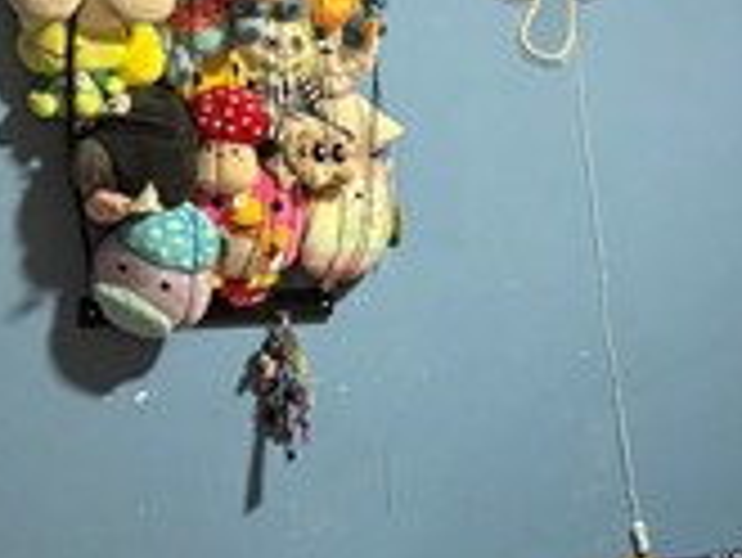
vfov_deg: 15.9
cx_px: 746
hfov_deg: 20.4
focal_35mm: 93
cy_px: 310
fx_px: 1995
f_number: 1.78
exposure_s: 1/40
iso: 640
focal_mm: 6.76
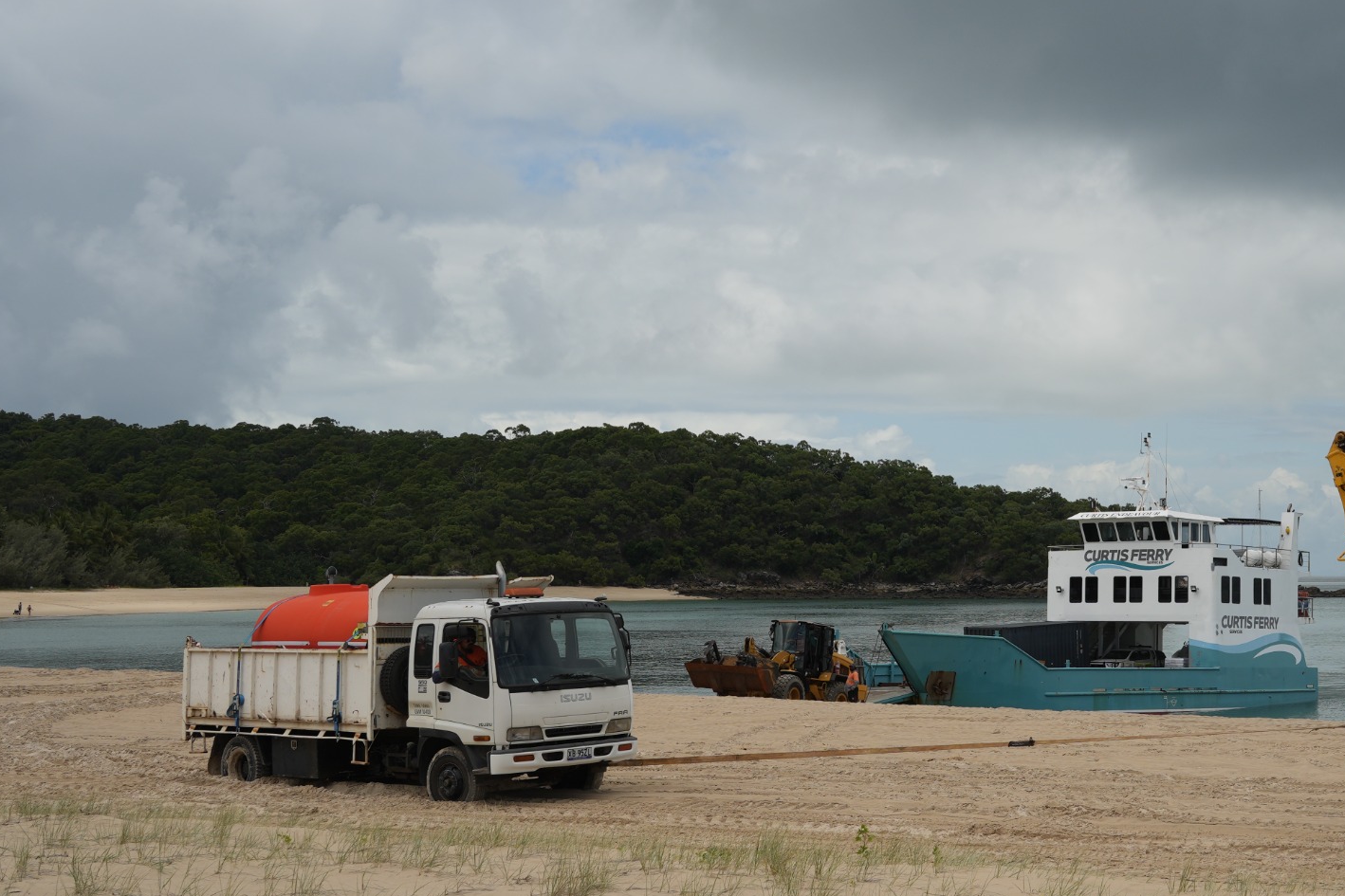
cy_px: 458
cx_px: 994
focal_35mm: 65
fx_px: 2428
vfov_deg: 20.9
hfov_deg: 30.5
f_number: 8
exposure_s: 1/500
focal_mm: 36
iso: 100
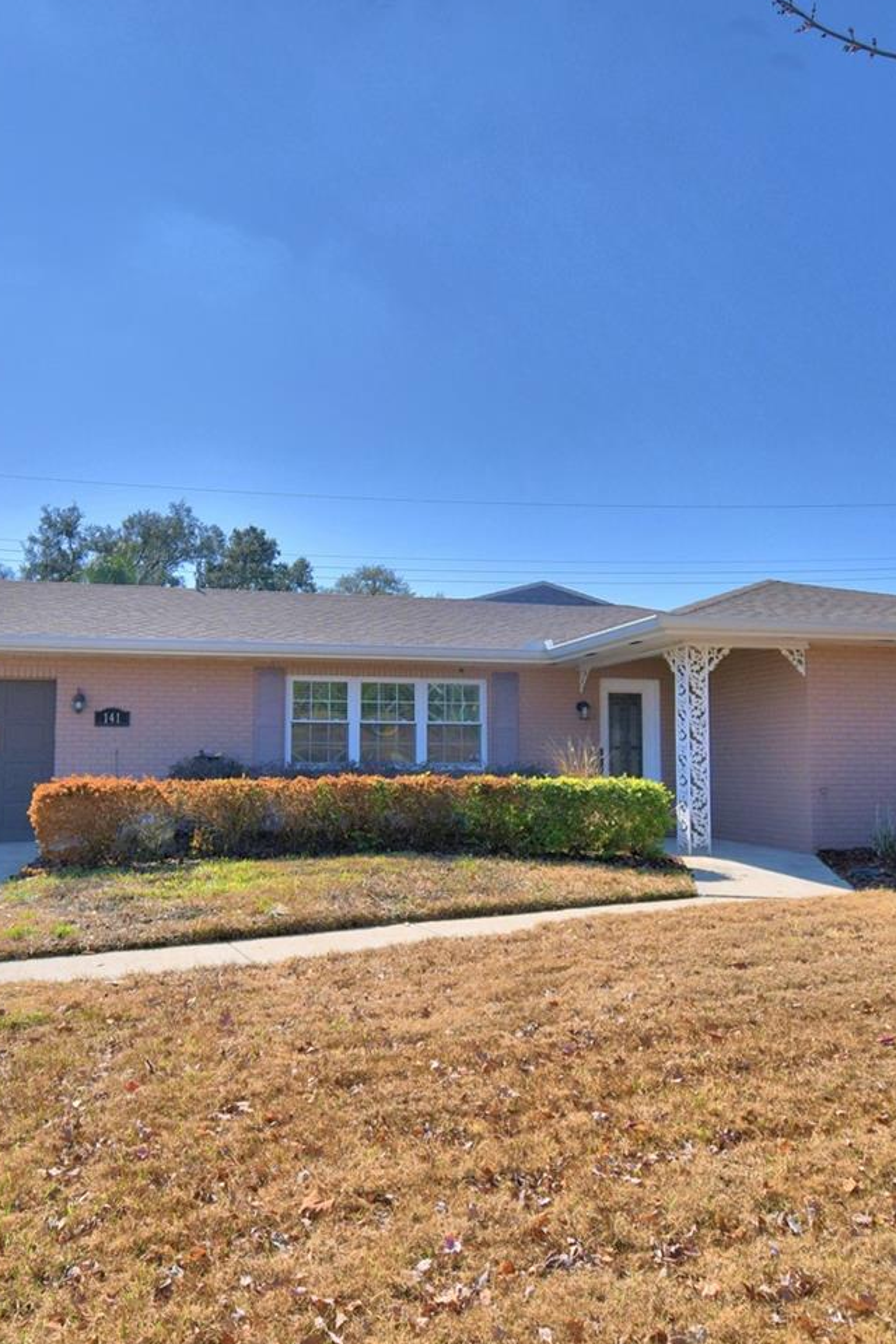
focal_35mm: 25
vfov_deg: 71.5
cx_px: 407
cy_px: 701
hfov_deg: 51.2
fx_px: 933
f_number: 4.5
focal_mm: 10
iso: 100
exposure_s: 1/2000
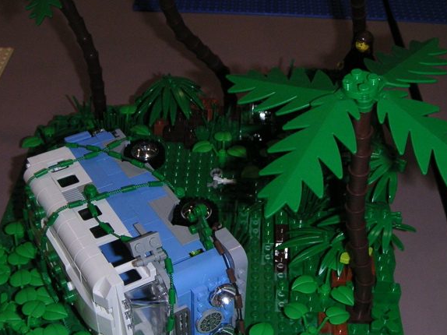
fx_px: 684
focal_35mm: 53
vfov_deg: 27.4
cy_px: 221
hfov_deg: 36.1
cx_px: 184
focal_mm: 6
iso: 160
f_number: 6.7
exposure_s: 1/45
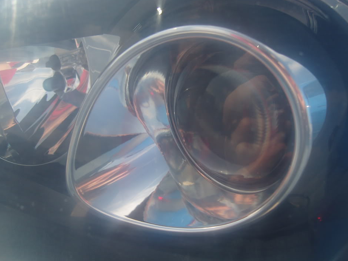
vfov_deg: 38.7
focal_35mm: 37
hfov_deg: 50.1
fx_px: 372
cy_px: 137
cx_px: 178
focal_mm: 7.3
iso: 100
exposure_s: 1/200
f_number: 7
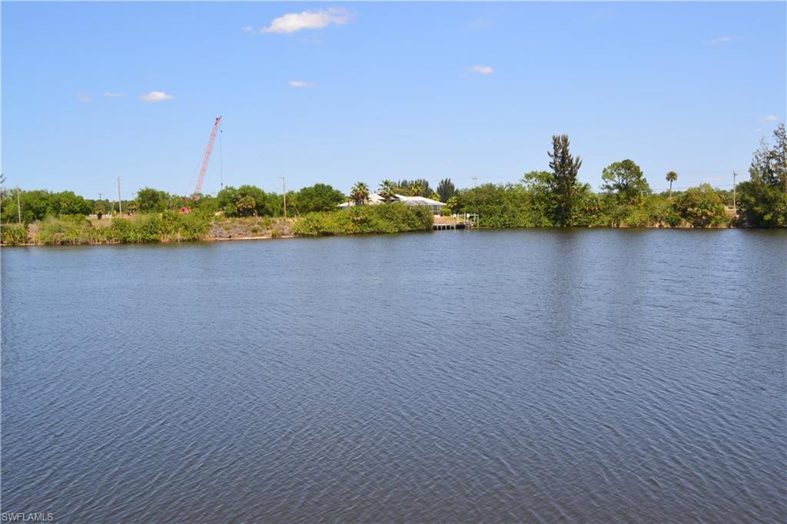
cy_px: 262
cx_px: 394
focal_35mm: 33
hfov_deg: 57.2
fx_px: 721
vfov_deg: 39.9
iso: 400
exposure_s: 1/400
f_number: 11
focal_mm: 22
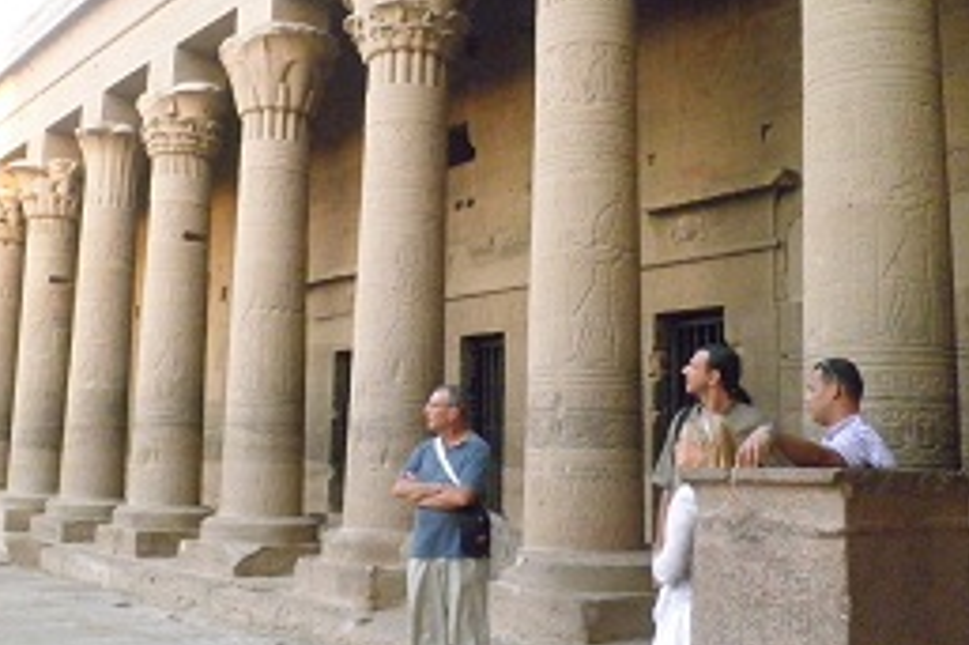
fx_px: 1076
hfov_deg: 48.4
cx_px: 441
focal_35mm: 40
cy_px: 326
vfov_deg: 33.4
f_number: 2.8
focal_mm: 4.7
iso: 800
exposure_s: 1/250
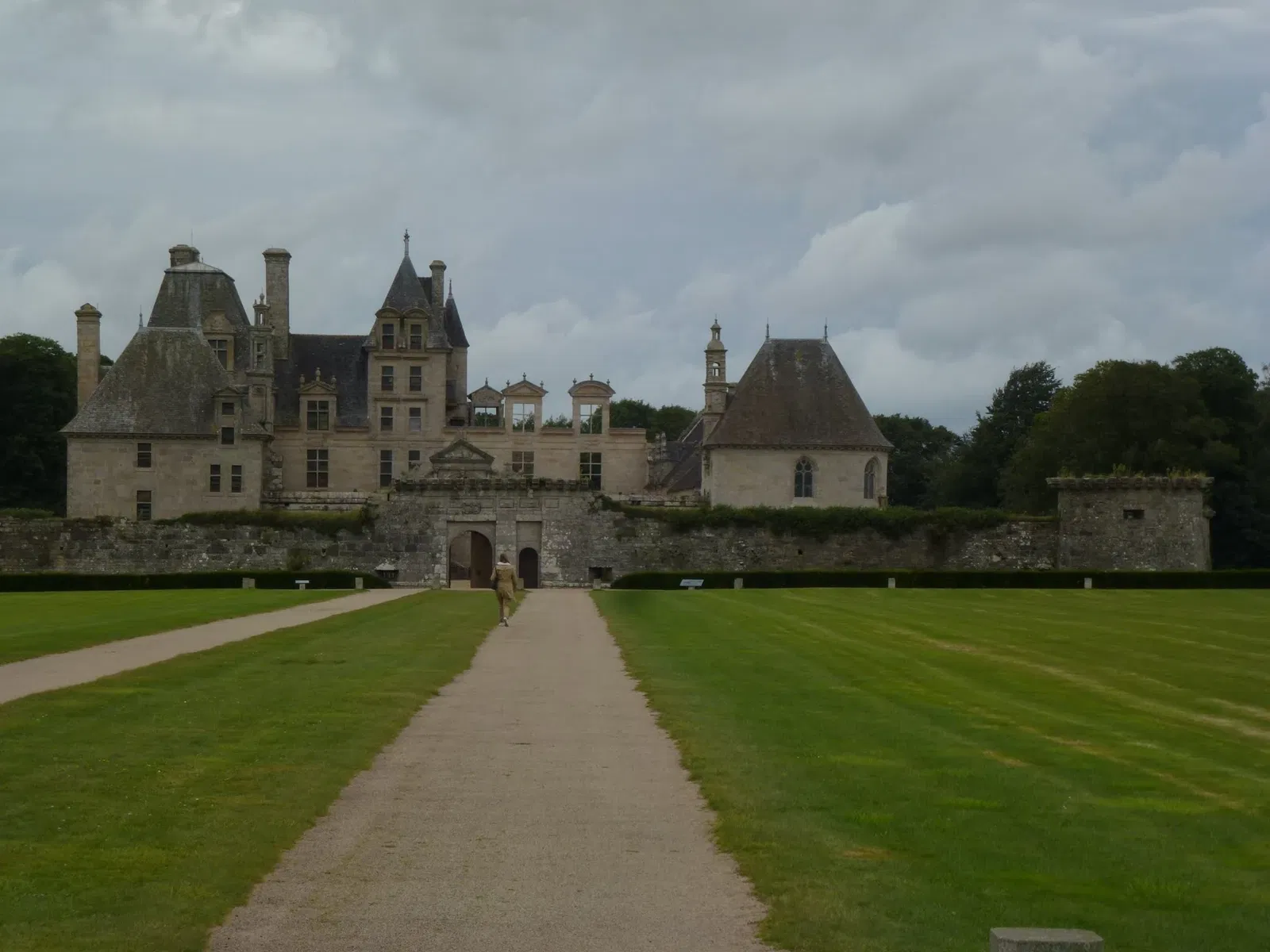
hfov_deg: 22.0
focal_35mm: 89
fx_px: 3265
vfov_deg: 16.6
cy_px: 476
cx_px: 635
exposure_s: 1/640
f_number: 4.9
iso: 100
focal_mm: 16
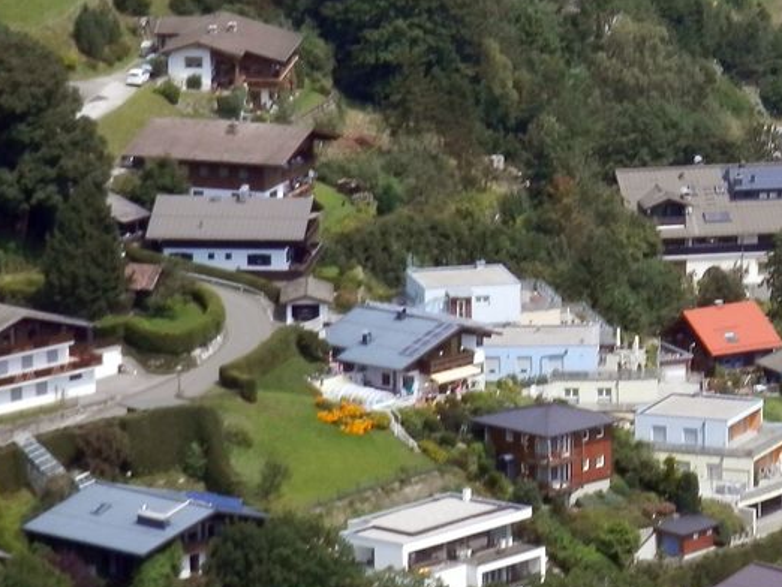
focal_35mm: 392
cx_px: 893
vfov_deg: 3.8
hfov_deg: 5.0
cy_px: -3
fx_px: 8860
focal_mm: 22.9
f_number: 5.3
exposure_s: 1/200
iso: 80
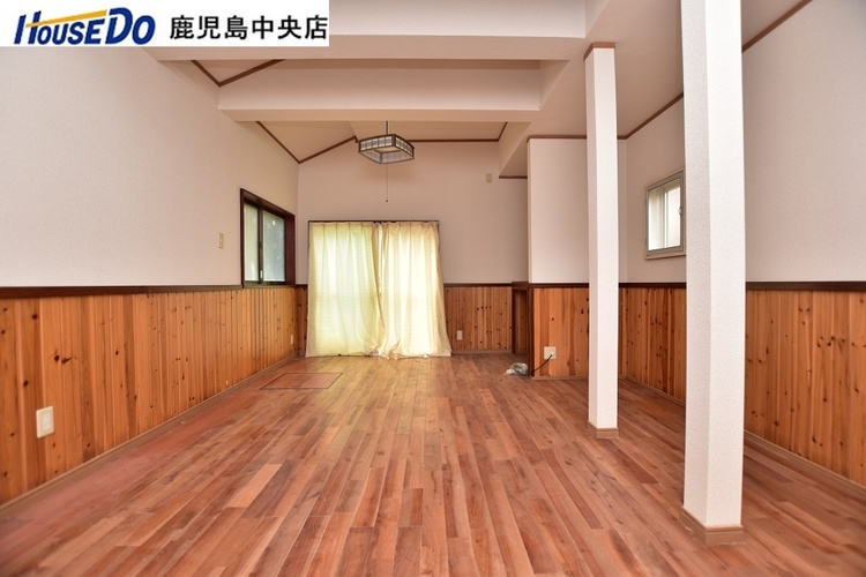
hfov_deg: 100.4
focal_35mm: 15
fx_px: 361
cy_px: 288
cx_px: 433
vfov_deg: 77.3
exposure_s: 1/160
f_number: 4
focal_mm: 10
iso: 160
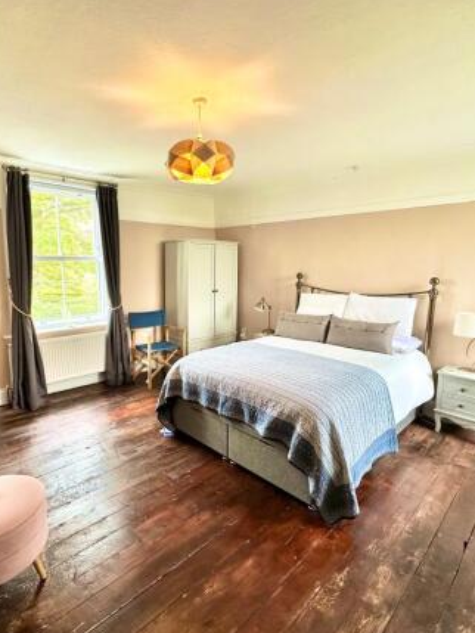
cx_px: 207
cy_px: 318
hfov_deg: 68.4
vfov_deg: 84.6
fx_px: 347
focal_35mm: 19
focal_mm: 2.22
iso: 200
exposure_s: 1/50
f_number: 2.2
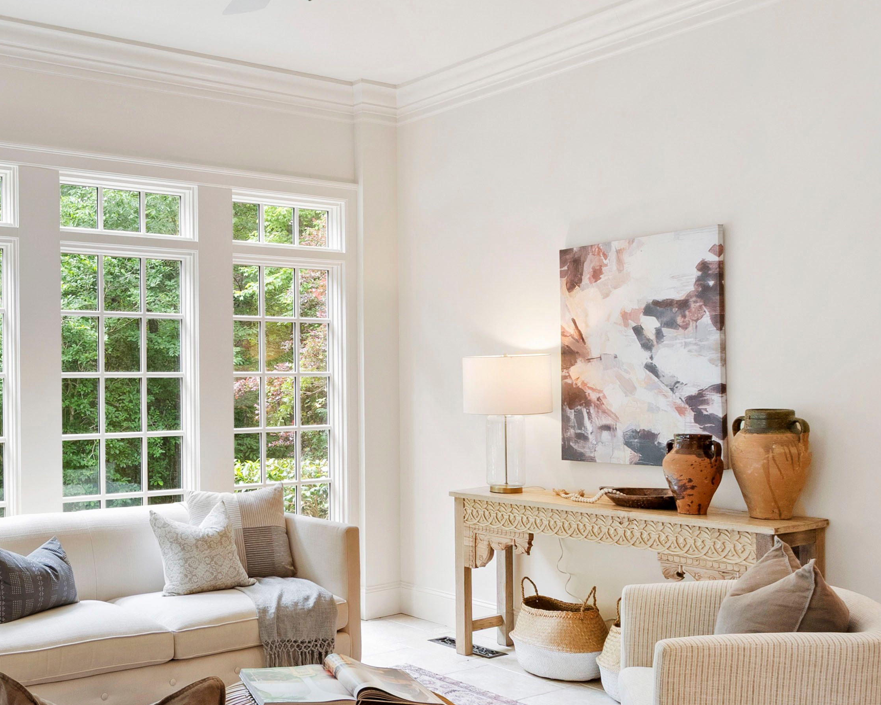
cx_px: 161
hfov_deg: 48.3
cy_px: 388
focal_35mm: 35
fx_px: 913
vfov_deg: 42.2
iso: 100
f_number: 8
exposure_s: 1/1.67
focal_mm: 10
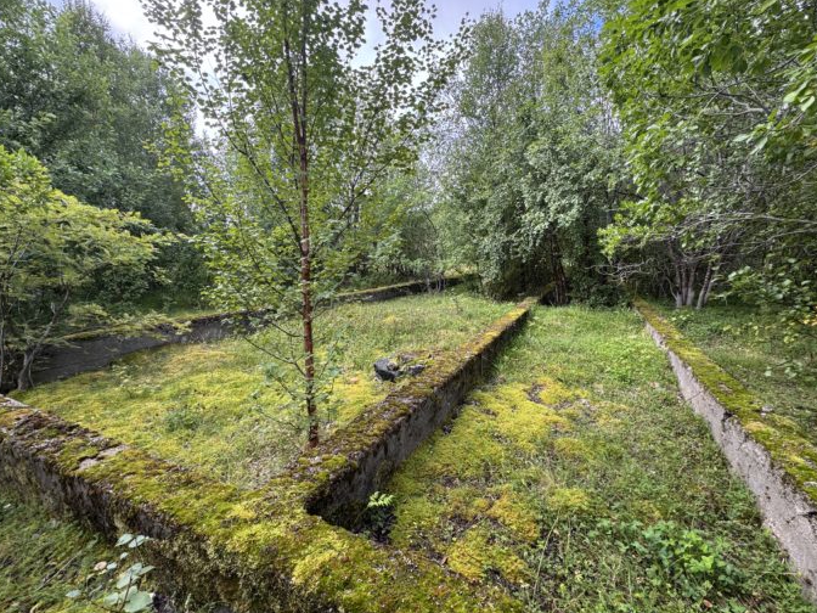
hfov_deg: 94.5
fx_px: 378
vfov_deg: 78.1
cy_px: 304
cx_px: 415
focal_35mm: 16
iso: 40
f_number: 2.2
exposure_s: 1/104
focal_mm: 2.22
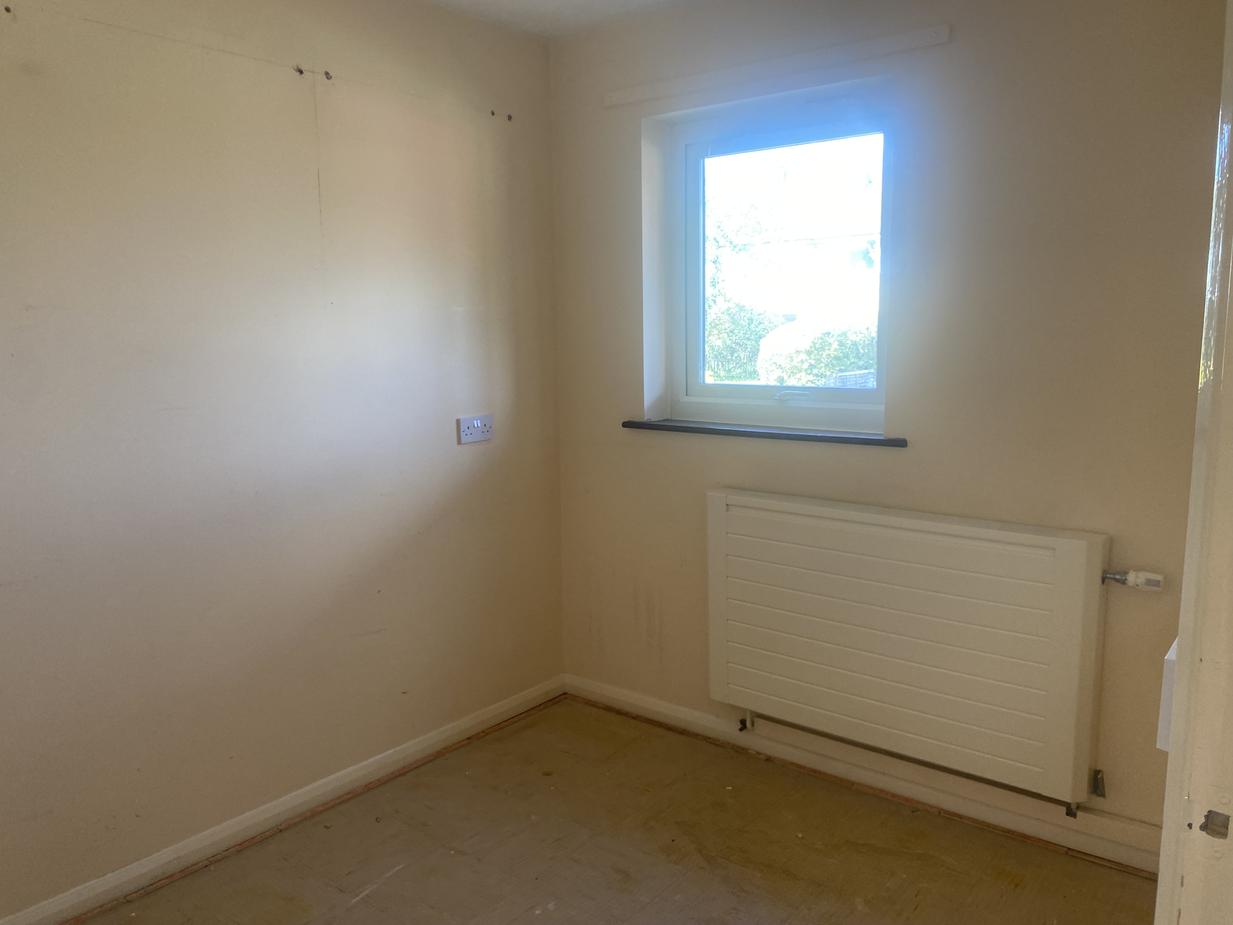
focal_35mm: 26
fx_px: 926
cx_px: 616
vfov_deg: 53.1
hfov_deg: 67.3
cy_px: 462
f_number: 1.8
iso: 125
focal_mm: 4.25
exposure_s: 1/119
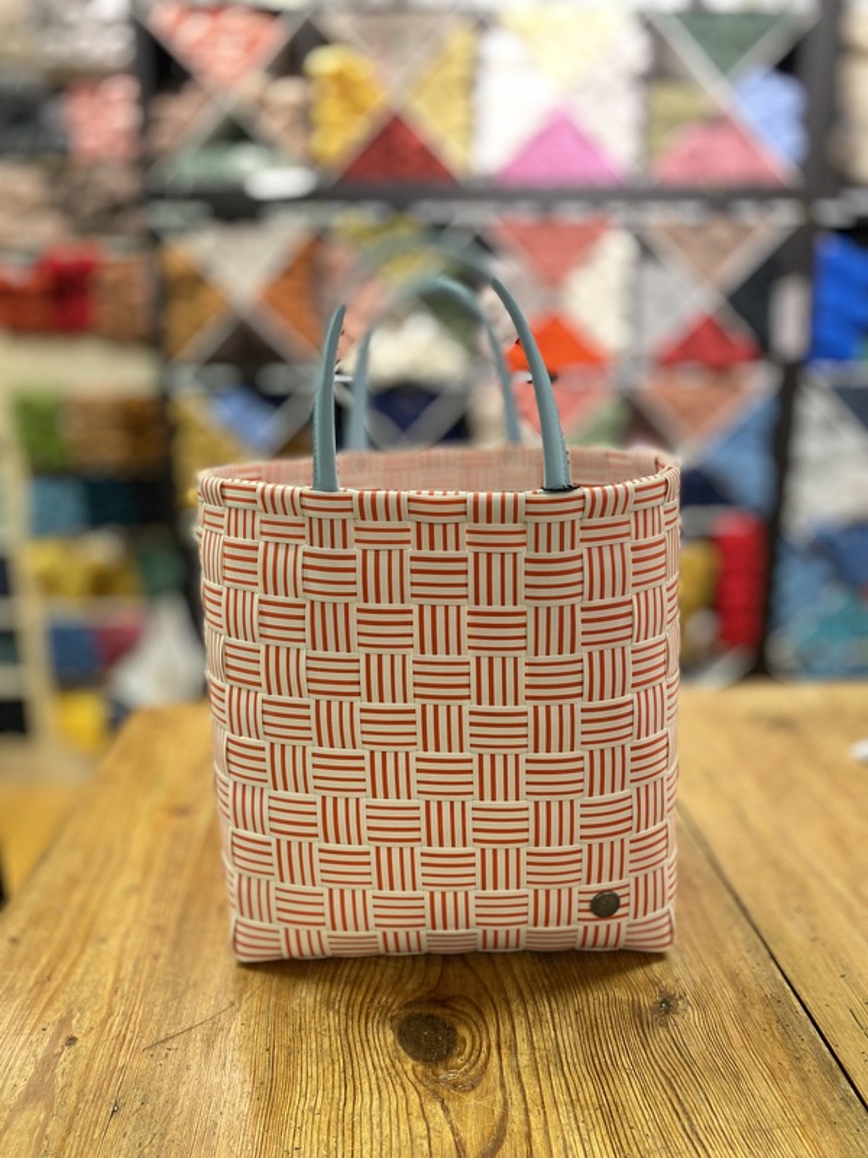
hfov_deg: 53.1
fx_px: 869
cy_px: 579
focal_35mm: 26
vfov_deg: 67.3
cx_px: 434
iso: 200
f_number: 1.8
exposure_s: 1/50
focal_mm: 4.25
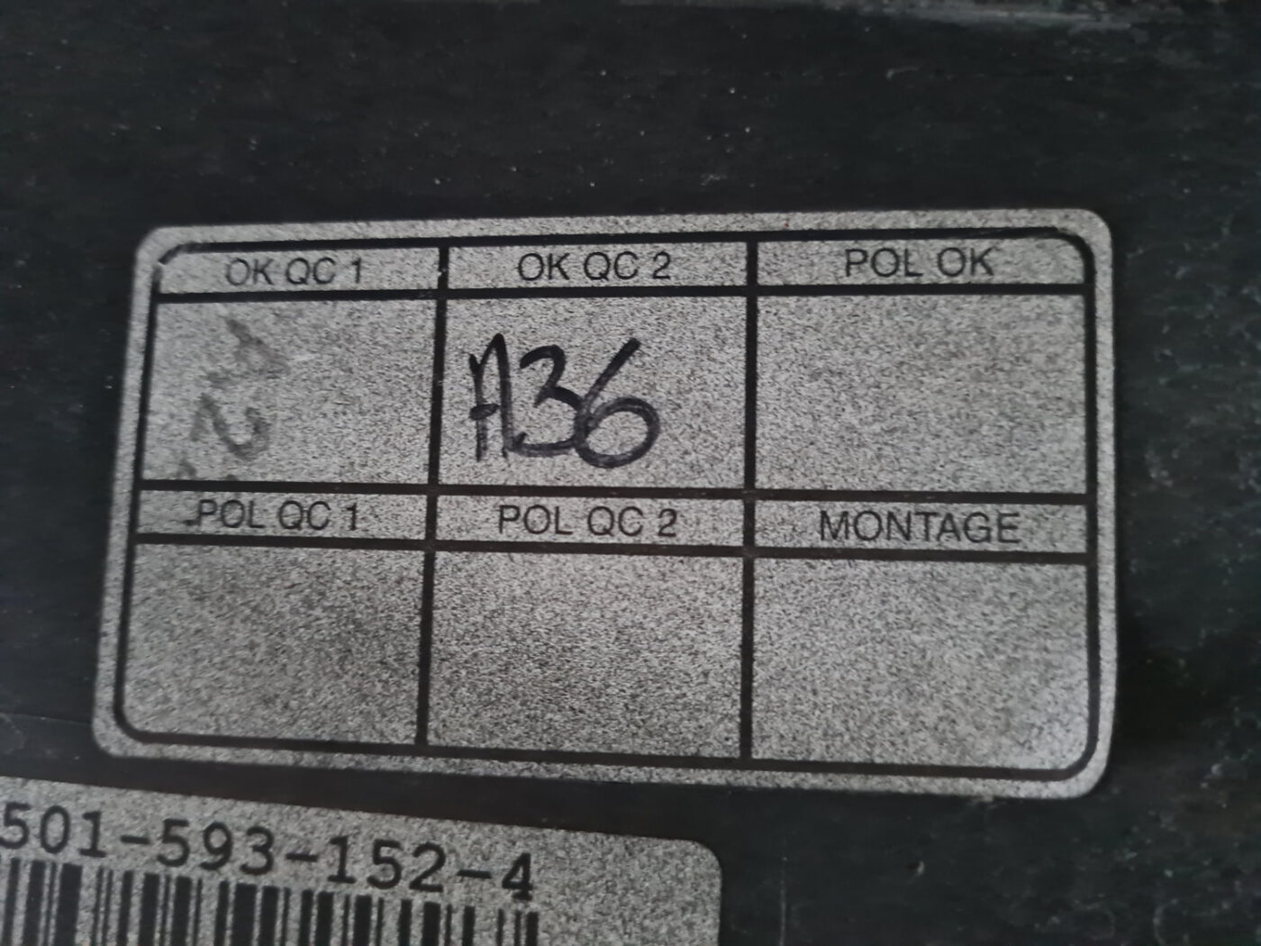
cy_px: 473
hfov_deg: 67.3
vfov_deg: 53.1
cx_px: 630
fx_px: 947
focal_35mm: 26
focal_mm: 5.4
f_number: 1.8
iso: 1000
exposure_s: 1/25
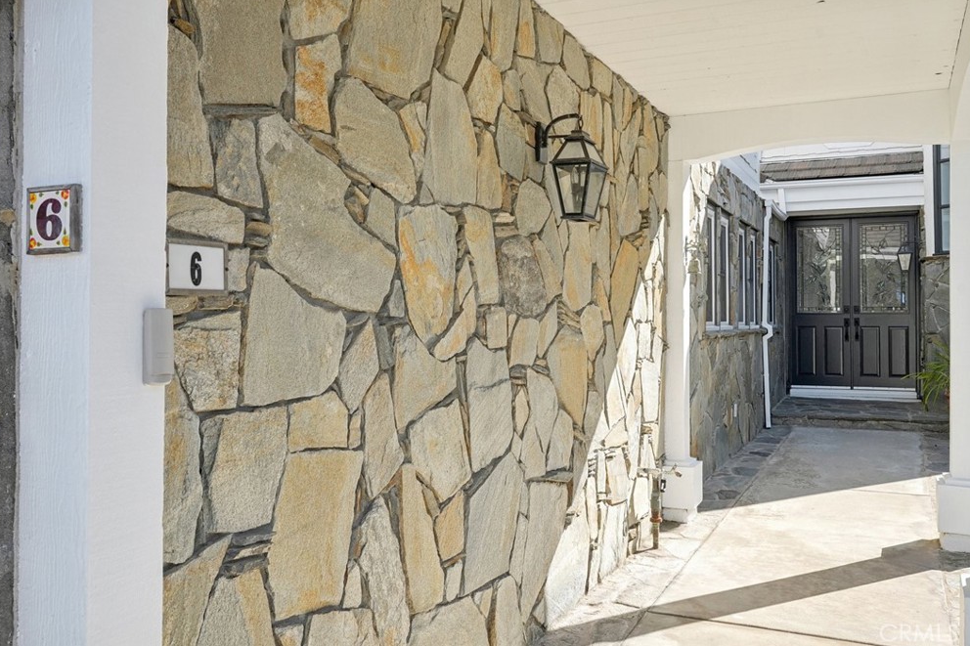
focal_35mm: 32
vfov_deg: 41.1
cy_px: 314
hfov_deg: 58.7
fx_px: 862
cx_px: 494
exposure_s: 1/100
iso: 400
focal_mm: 31
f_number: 8
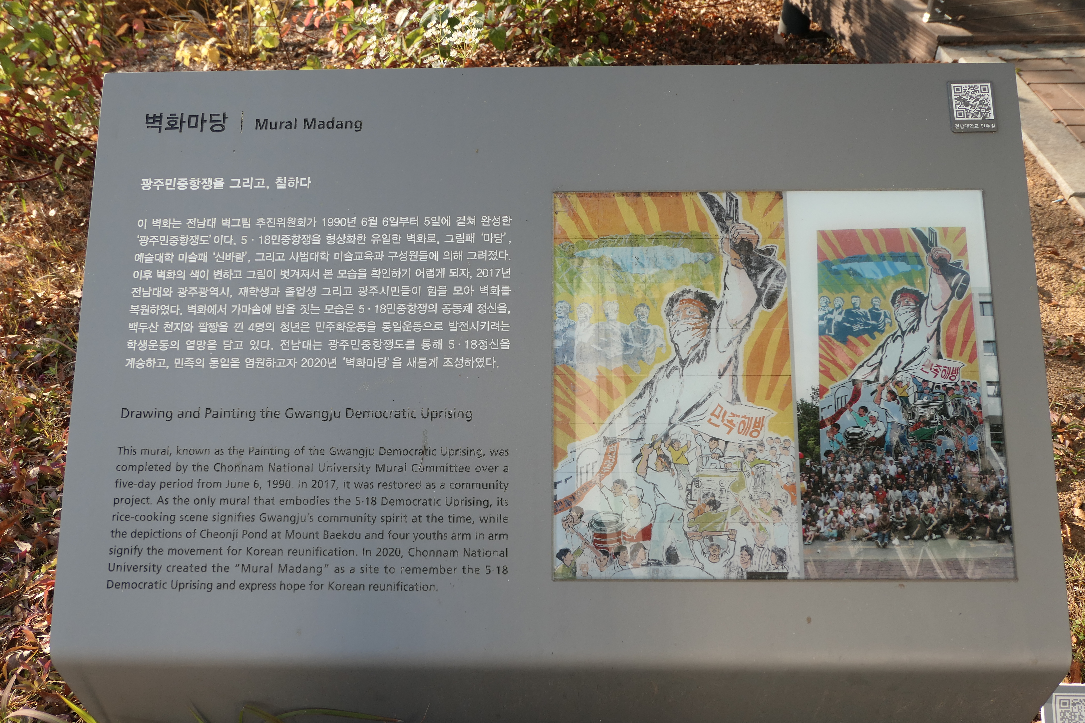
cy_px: 377
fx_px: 814
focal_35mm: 27
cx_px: 538
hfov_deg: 67.4
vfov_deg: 47.9
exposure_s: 1/640
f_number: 2.8
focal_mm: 8.8
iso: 125
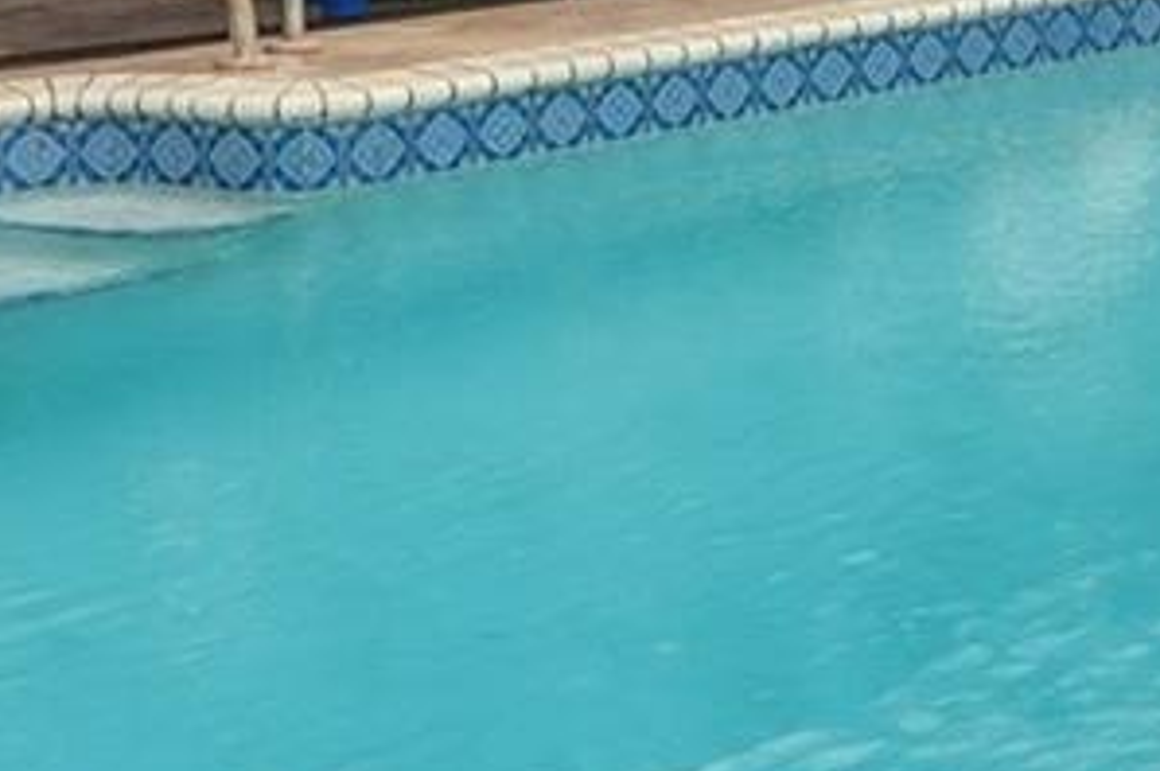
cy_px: -401
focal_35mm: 86
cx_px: 1397
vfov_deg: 14.7
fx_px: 2768
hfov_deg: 21.9
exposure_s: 1/400
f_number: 9
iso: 200
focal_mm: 16
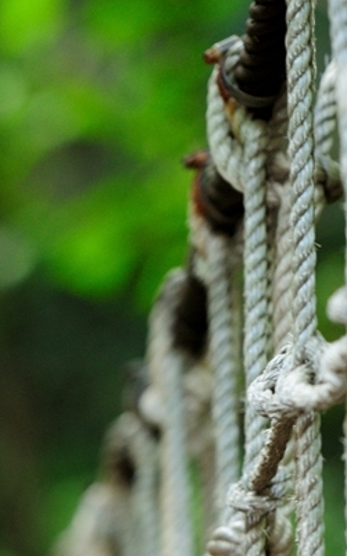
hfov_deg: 2.1
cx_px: -310
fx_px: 9260
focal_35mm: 612
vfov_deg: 3.4
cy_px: 787
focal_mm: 160
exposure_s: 1/100
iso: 200
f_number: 2.8
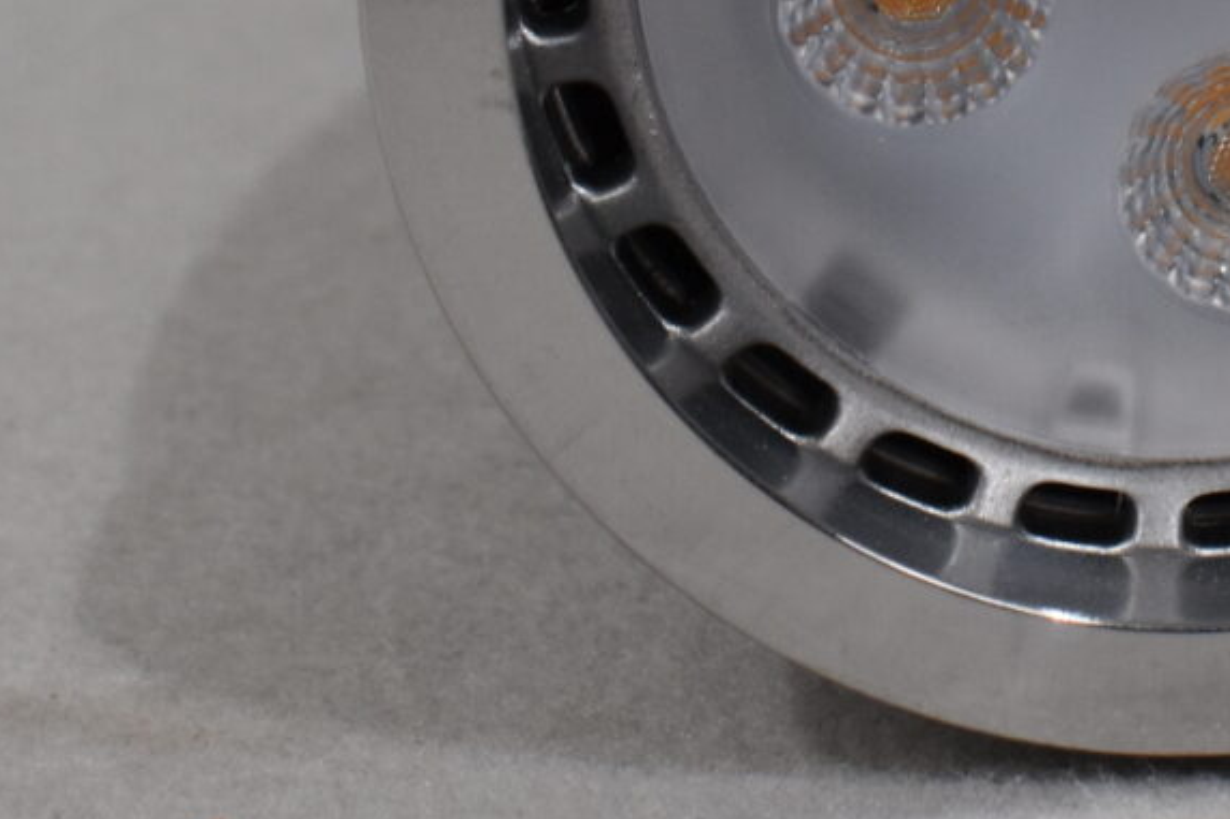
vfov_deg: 6.6
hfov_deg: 9.8
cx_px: 1286
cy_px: -42
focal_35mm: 208
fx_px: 7112
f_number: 8
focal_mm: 31
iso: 360
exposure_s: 1/60
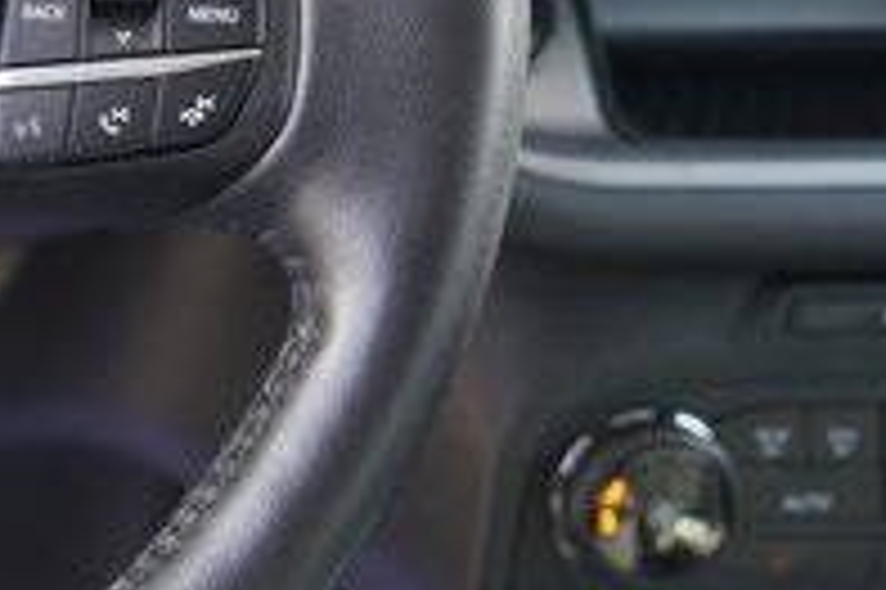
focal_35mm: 91
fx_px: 2238
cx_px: -432
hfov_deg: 19.6
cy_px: -29
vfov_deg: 14.7
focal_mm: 28
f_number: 4
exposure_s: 1/60
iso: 125
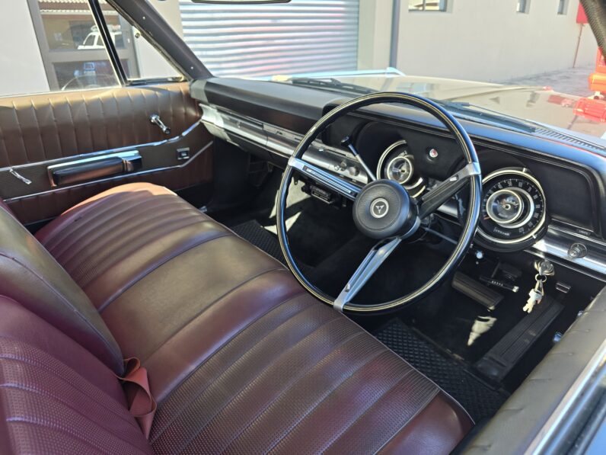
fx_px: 403
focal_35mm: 23
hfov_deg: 73.9
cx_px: 303
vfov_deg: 58.9
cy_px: 228
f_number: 1.7
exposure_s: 1/180
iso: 80
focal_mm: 6.3
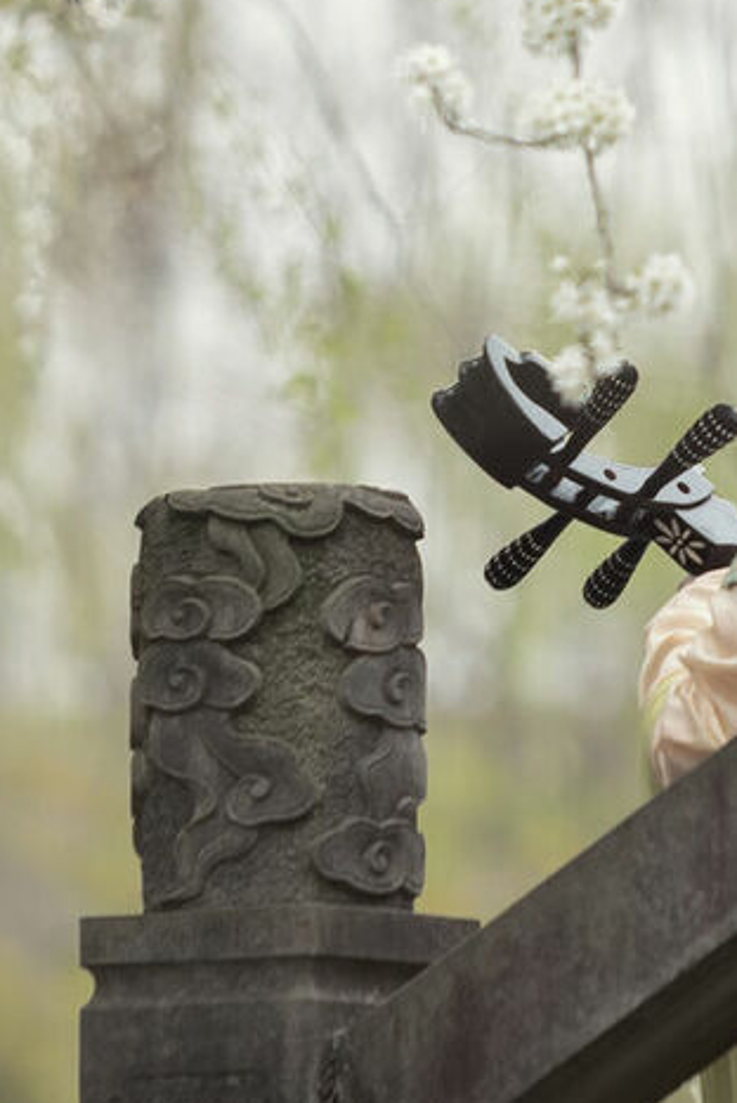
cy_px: 275
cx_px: 761
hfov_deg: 2.1
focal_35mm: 657
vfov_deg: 3.1
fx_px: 20144
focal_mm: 195
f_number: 3.5
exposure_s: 1/400
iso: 200
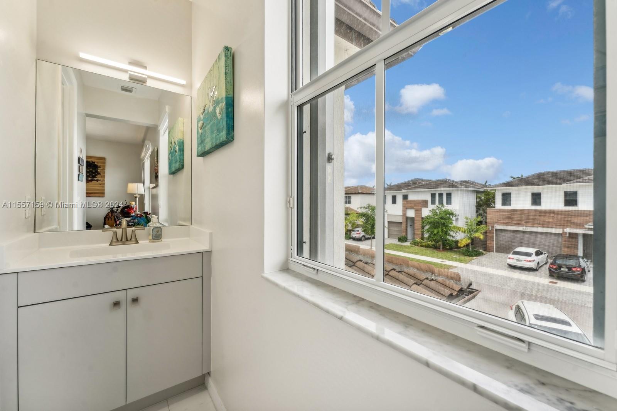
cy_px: 206
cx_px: 308
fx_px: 240
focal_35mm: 14
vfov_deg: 81.2
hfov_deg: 104.2
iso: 200
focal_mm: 14
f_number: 9
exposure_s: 1/40
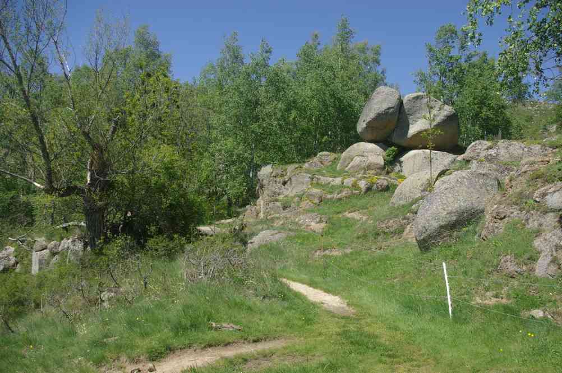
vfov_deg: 41.6
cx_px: 281
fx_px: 491
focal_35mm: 32
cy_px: 186
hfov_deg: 59.5
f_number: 8
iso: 100
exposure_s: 1/180
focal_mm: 21
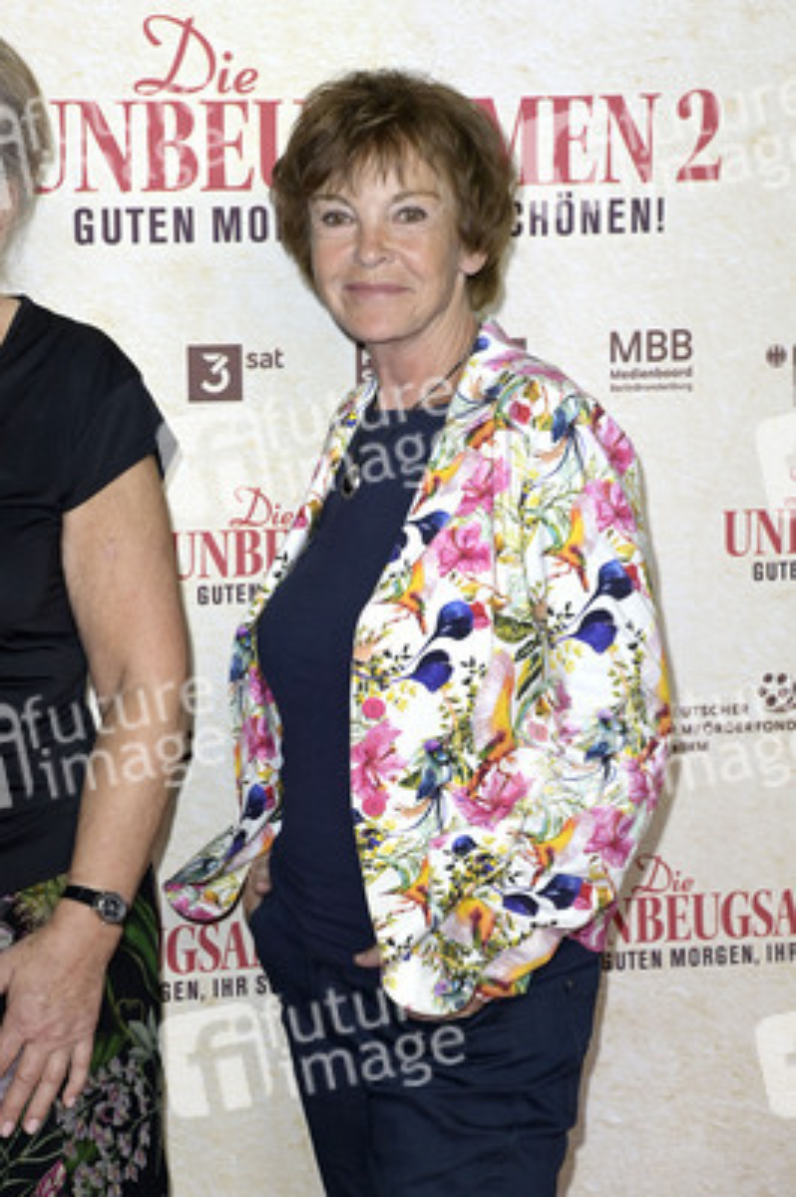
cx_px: 398
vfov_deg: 17.1
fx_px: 3987
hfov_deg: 11.4
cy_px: 598
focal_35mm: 120
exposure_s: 1/250
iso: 800
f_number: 5.6
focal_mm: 120
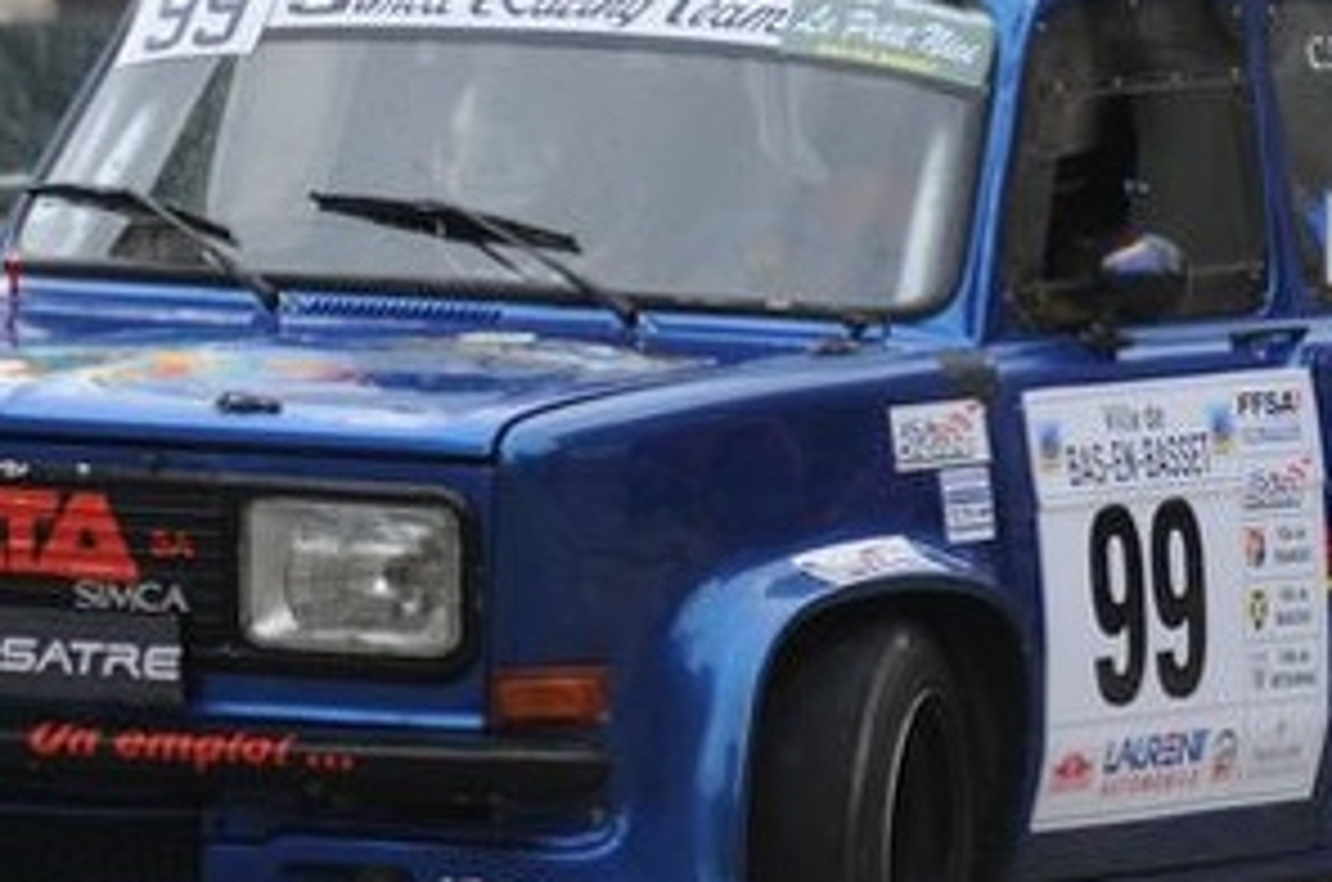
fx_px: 22263
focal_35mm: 603
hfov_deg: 3.4
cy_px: 110
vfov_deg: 2.3
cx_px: 338
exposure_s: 1/800
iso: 500
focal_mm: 150
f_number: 14
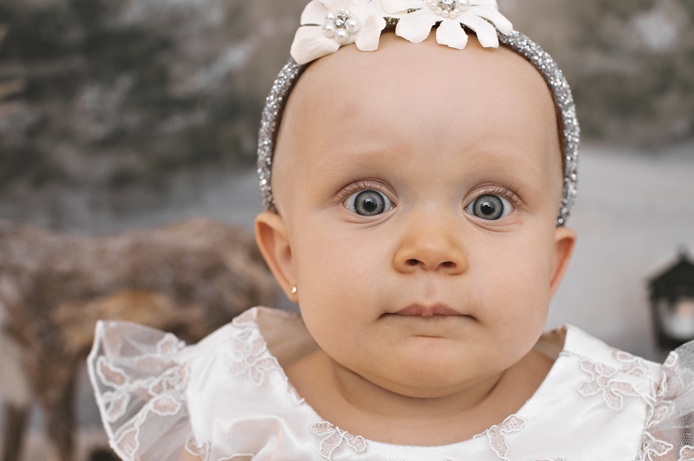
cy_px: 256
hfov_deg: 42.6
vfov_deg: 29.2
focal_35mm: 46
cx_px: 402
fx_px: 886
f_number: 4
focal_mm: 35
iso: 640
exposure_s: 1/200
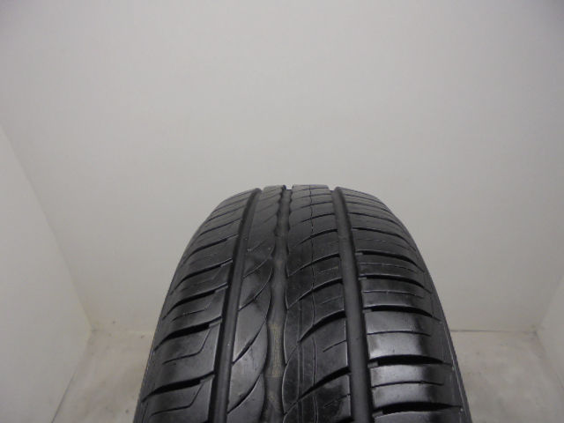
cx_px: 282
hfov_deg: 67.3
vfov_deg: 53.1
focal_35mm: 26
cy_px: 212
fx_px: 424
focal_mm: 4.6
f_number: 3.5
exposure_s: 1/30
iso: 100
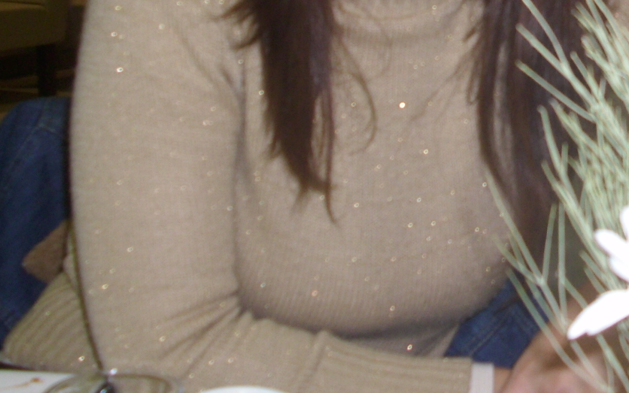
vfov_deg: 17.7
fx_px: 1217
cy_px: -43
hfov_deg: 27.9
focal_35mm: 71
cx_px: 568
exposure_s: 1/30
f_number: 2.8
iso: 50
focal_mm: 6.2
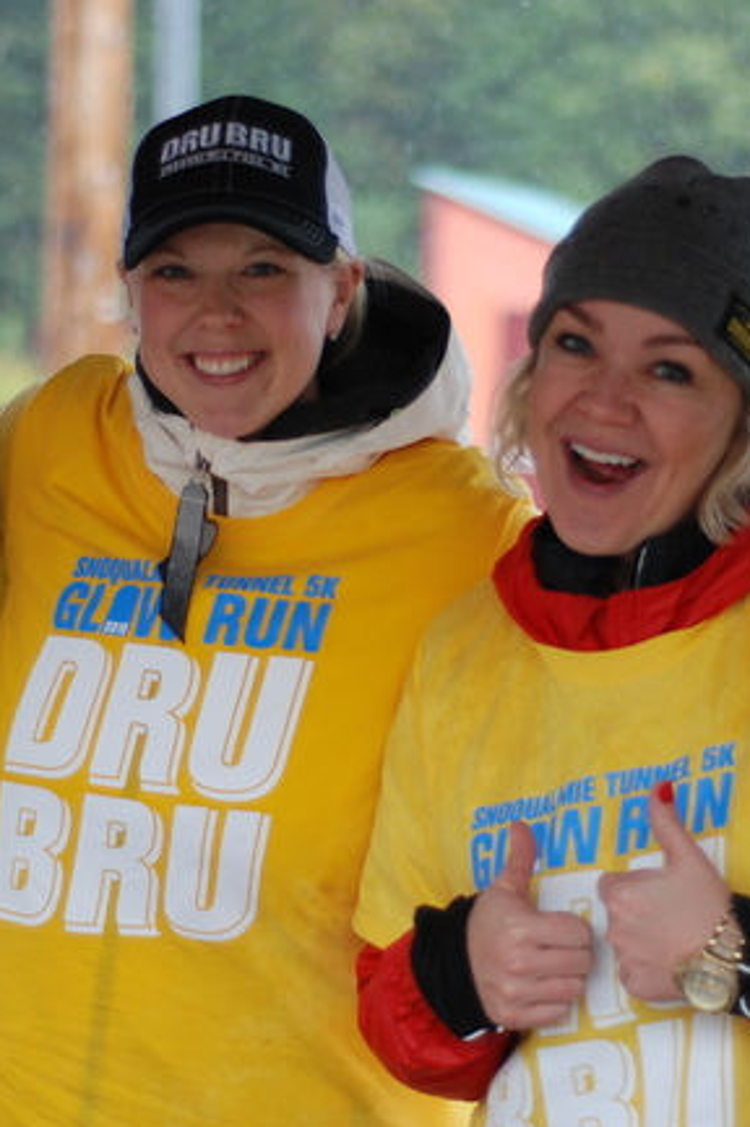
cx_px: 453
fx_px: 3912
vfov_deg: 16.4
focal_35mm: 125
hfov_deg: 10.9
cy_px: 518
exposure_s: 1/320
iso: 400
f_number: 1.8
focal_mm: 50
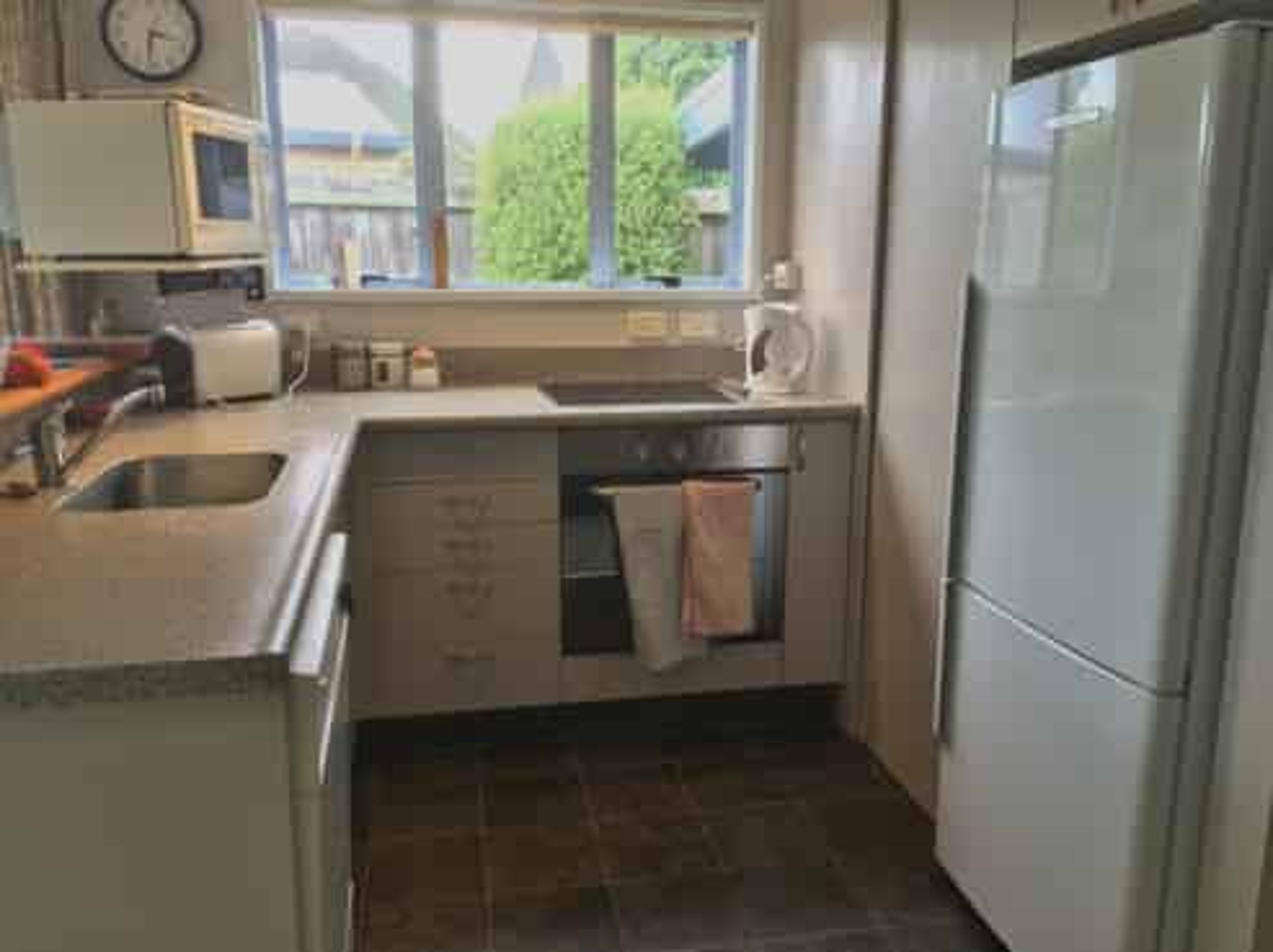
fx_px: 1066
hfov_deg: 61.7
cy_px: 476
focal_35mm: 29
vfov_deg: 48.2
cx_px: 636
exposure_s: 1/30
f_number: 2.2
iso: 50
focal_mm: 4.15
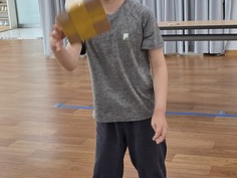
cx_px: 100
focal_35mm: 65
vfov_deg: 22.6
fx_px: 445
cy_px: 97
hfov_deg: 29.8
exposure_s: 1/120
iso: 125
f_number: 1.7
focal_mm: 6.3
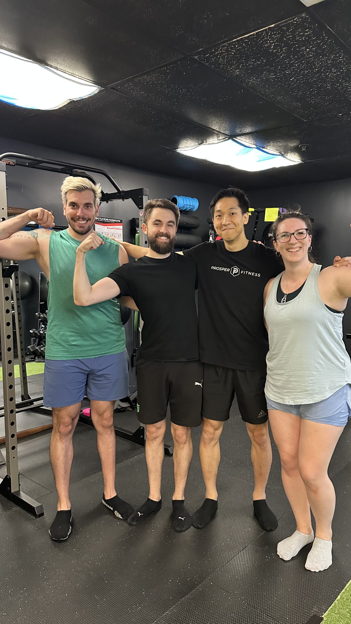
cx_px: 191
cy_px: 318
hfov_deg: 42.9
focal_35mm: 27
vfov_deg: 69.8
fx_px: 447
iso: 800
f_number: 1.78
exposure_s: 1/40
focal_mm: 6.86
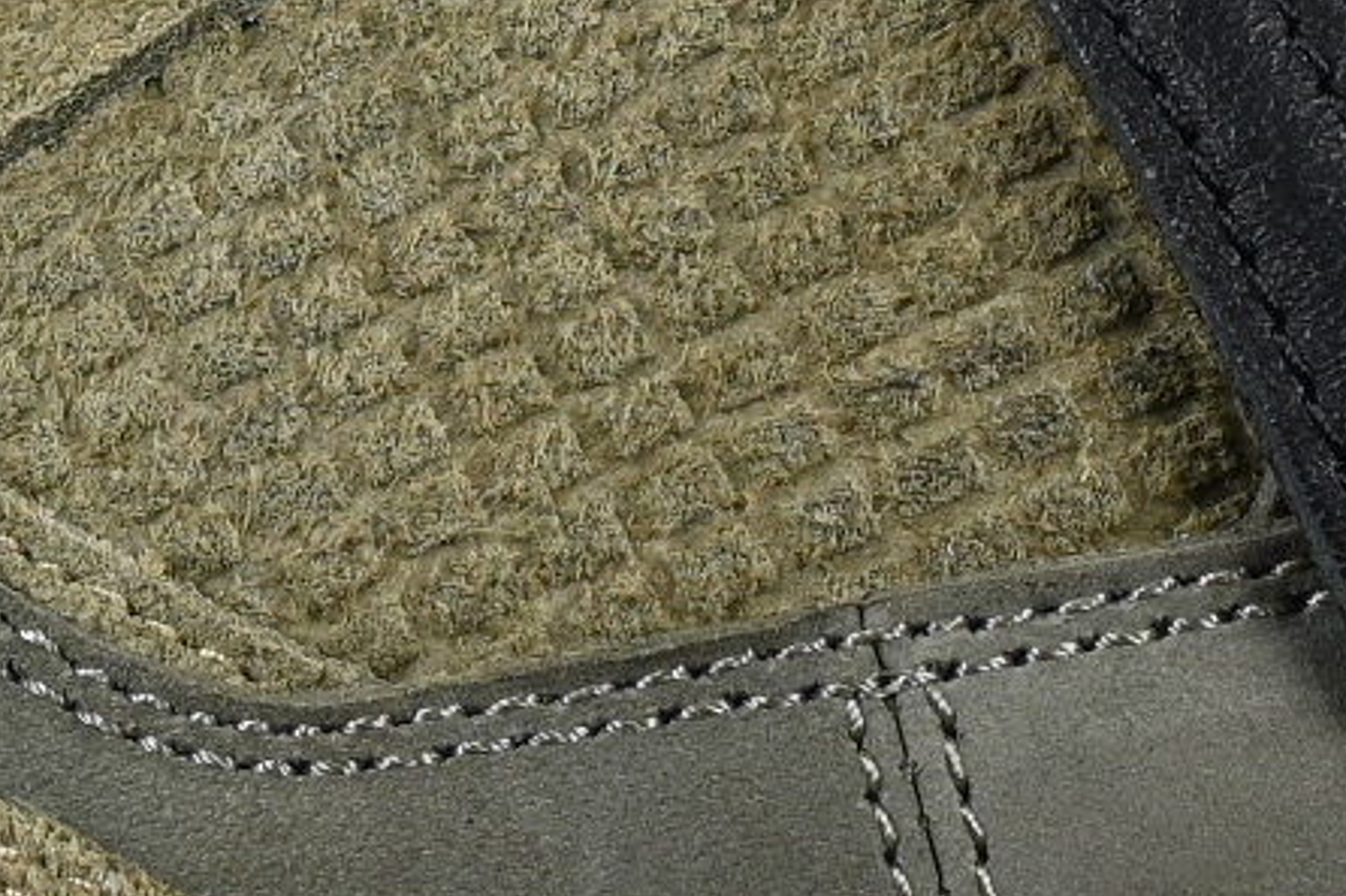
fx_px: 17491
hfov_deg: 4.4
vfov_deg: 2.9
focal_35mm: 468
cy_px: 256
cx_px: 281
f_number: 7.1
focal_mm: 50
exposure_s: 1/80
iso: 160
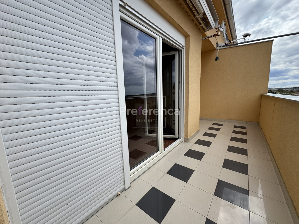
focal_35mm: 14
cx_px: 150
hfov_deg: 102.1
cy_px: 112
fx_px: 121
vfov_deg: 85.7
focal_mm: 2.22
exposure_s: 1/1789
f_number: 2.2
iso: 50
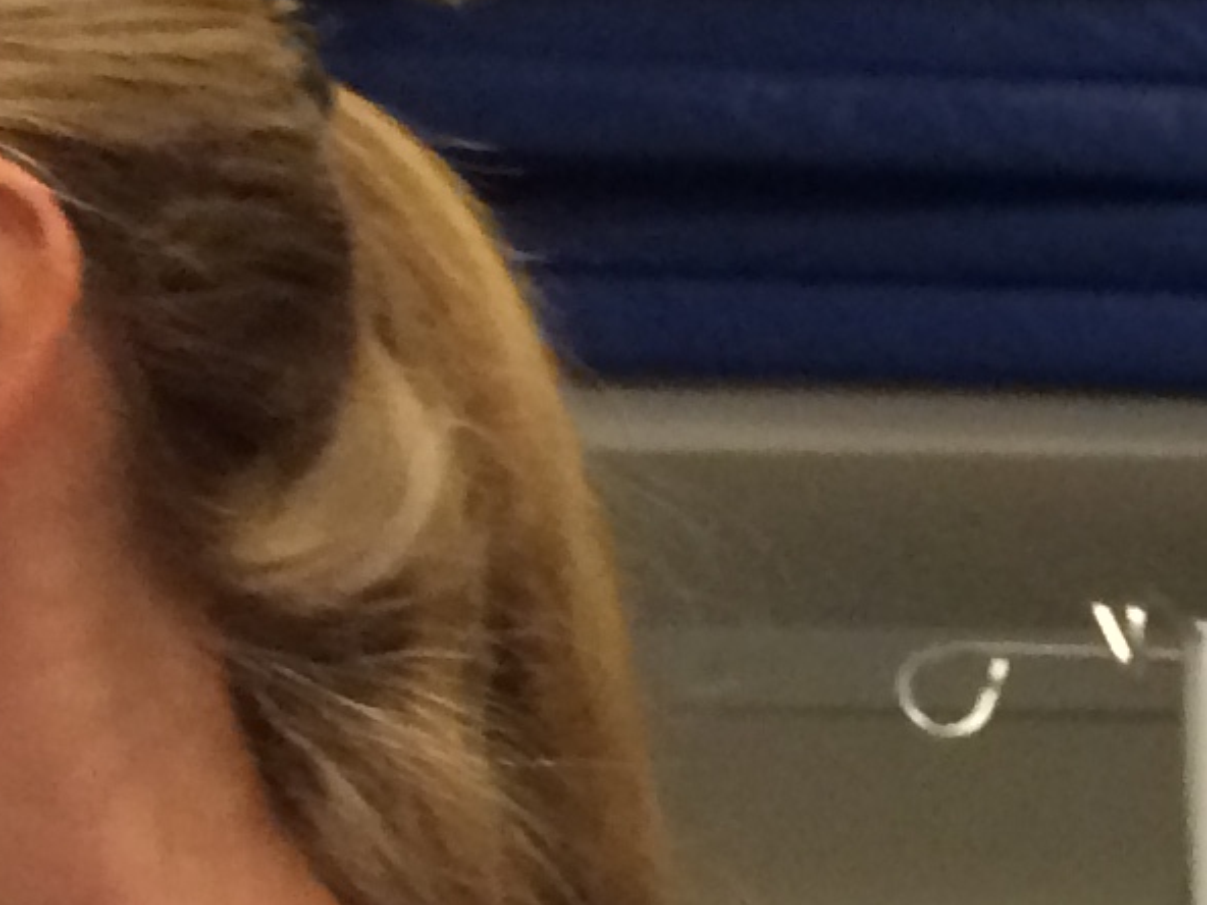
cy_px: 2136
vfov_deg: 8.5
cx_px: 3232
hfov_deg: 10.1
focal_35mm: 160
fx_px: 5579
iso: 125
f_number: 2.2
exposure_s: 1/30
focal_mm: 4.15
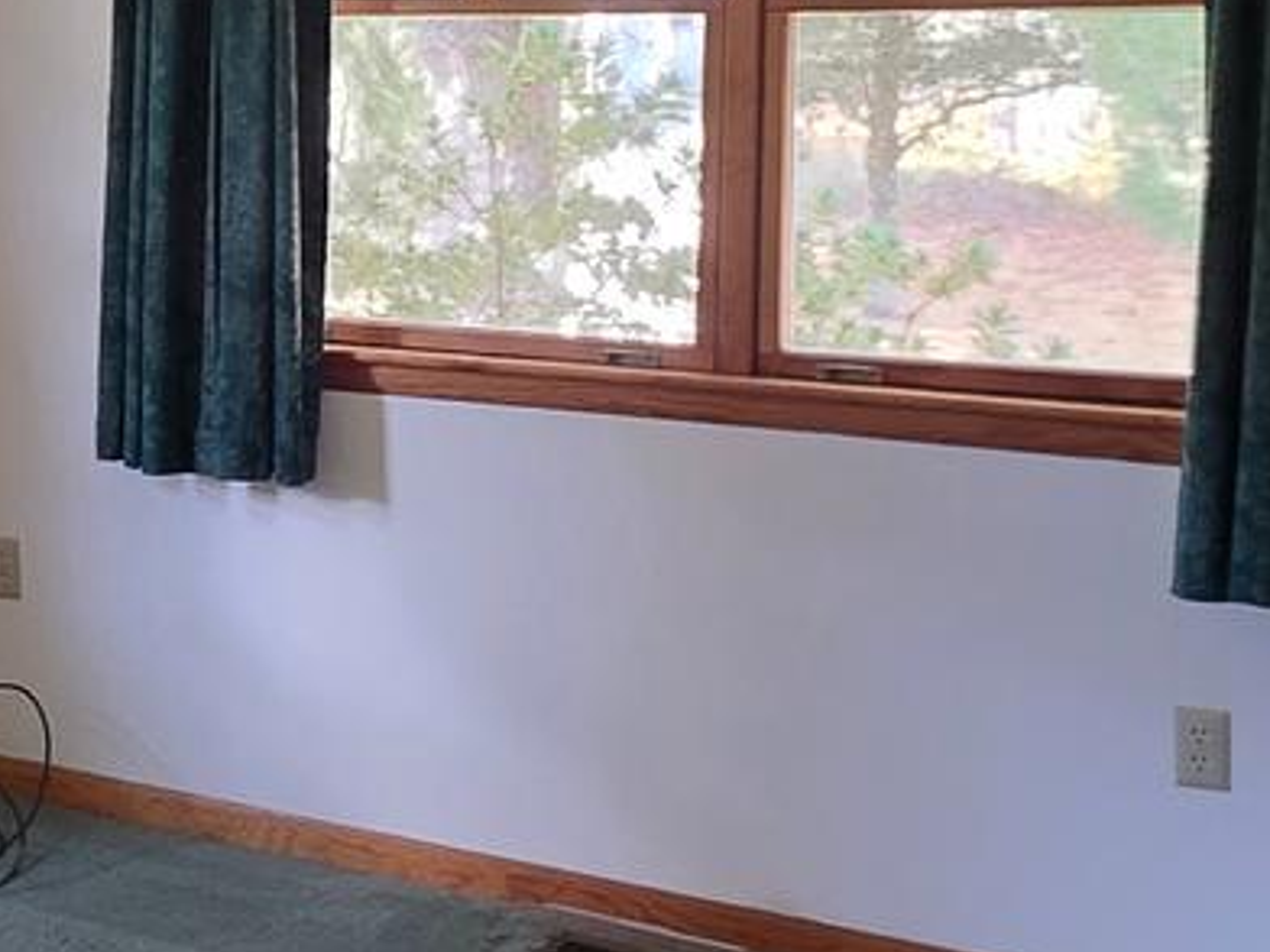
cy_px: 240
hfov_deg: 26.4
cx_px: -117
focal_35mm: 68
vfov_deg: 21.4
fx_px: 2495
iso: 250
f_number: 1.9
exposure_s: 1/60
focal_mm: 2.2
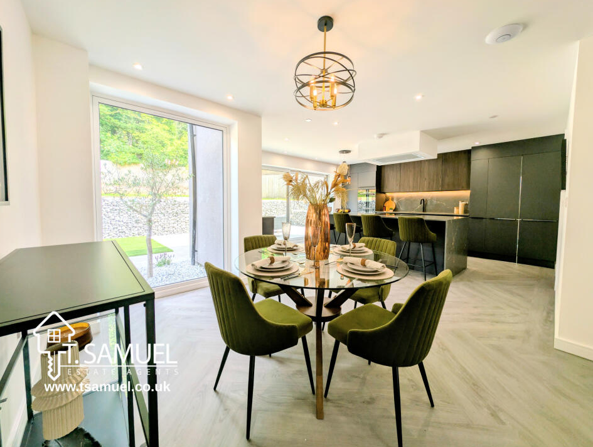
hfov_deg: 106.1
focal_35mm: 13
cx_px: 297
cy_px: 214
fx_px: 223
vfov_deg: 90.0
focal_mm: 2.23
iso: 37
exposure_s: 1/279
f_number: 1.95
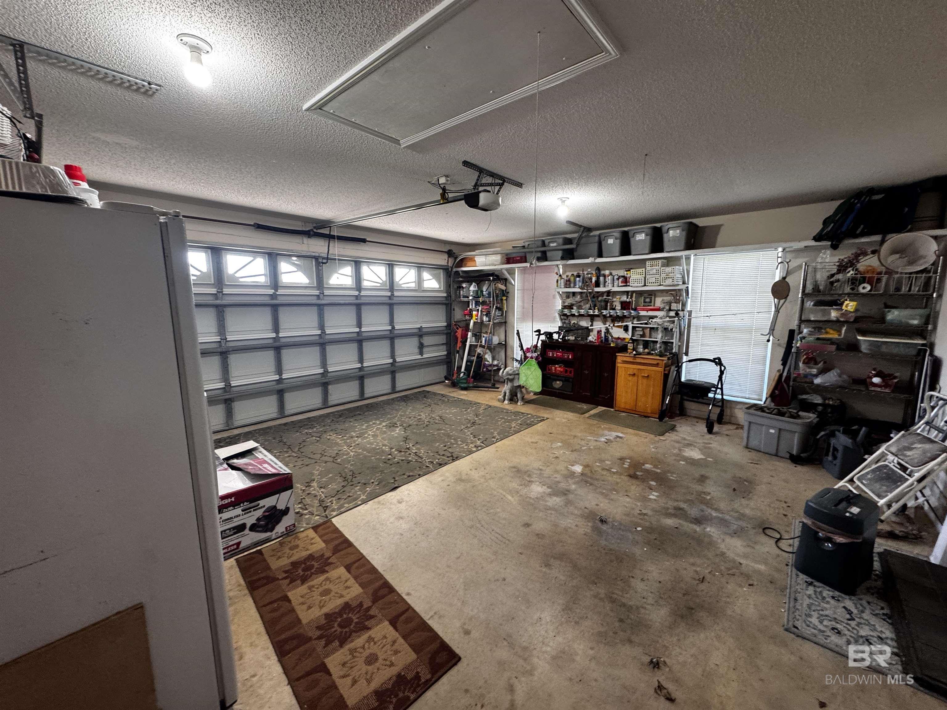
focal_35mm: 14
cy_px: 355
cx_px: 474
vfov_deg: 85.7
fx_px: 383
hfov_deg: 102.1
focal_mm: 2.22
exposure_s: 1/60
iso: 250
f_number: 2.2
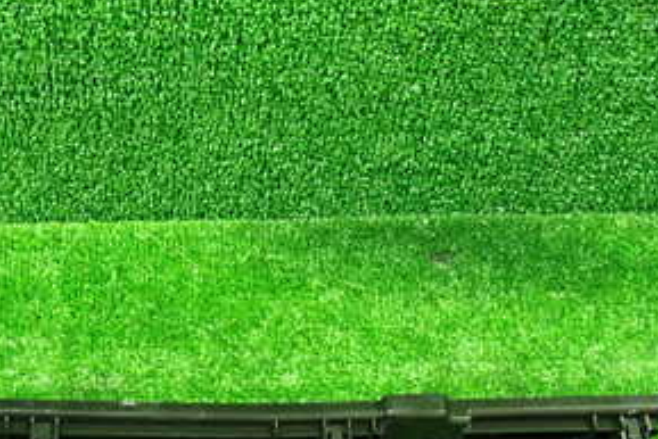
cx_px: 43
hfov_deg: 27.9
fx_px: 1262
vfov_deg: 19.1
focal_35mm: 69
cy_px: 466
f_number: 3.2
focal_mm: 5.79
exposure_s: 1/13
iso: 800
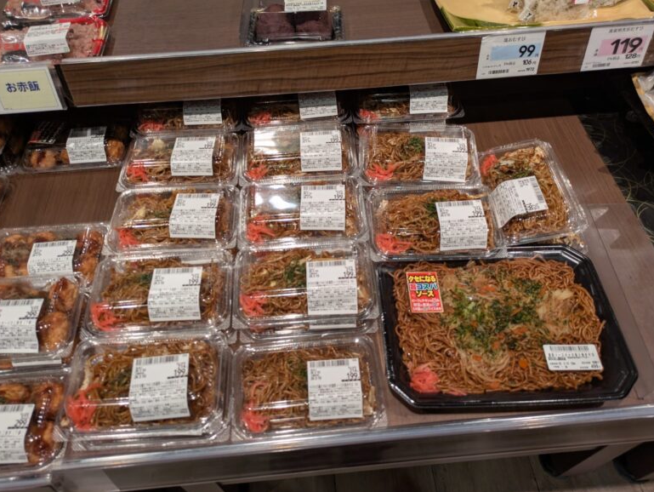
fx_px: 492
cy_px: 241
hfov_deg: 67.2
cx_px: 318
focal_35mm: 26
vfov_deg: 53.1
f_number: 1.89
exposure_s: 1/252
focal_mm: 5.43
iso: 61
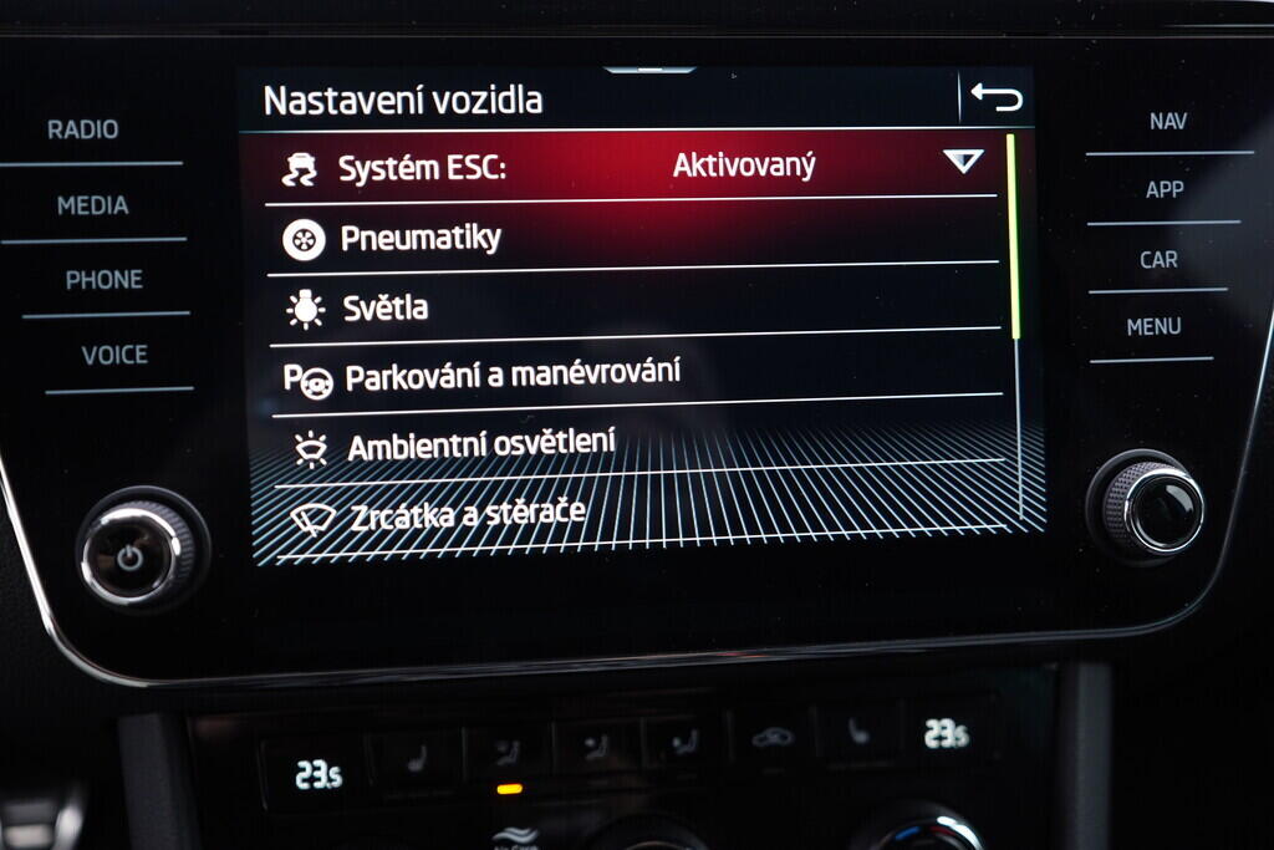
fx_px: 1274
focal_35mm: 36
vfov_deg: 36.9
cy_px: 425
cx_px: 637
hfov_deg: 53.1
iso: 320
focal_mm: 24
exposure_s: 1/40
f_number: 2.8
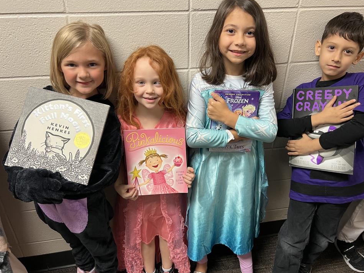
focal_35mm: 28
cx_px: 184
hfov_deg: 63.4
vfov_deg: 49.7
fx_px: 294
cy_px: 136
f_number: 1.5
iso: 160
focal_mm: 5.7
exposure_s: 1/60
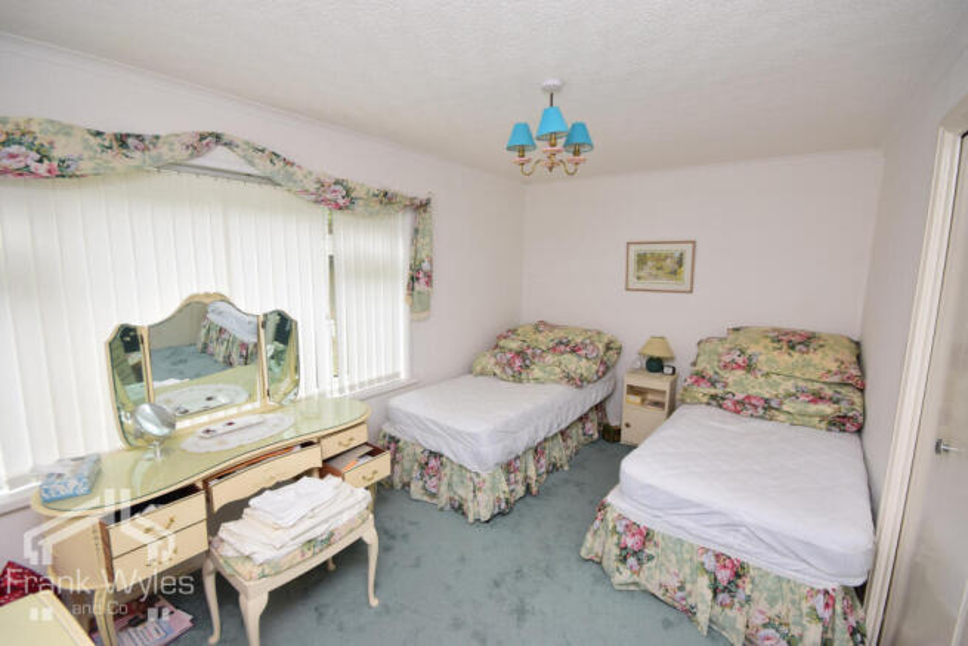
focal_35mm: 15
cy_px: 323
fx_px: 403
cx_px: 484
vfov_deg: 77.4
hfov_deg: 100.4
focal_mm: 10
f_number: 10
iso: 320
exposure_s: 1/25
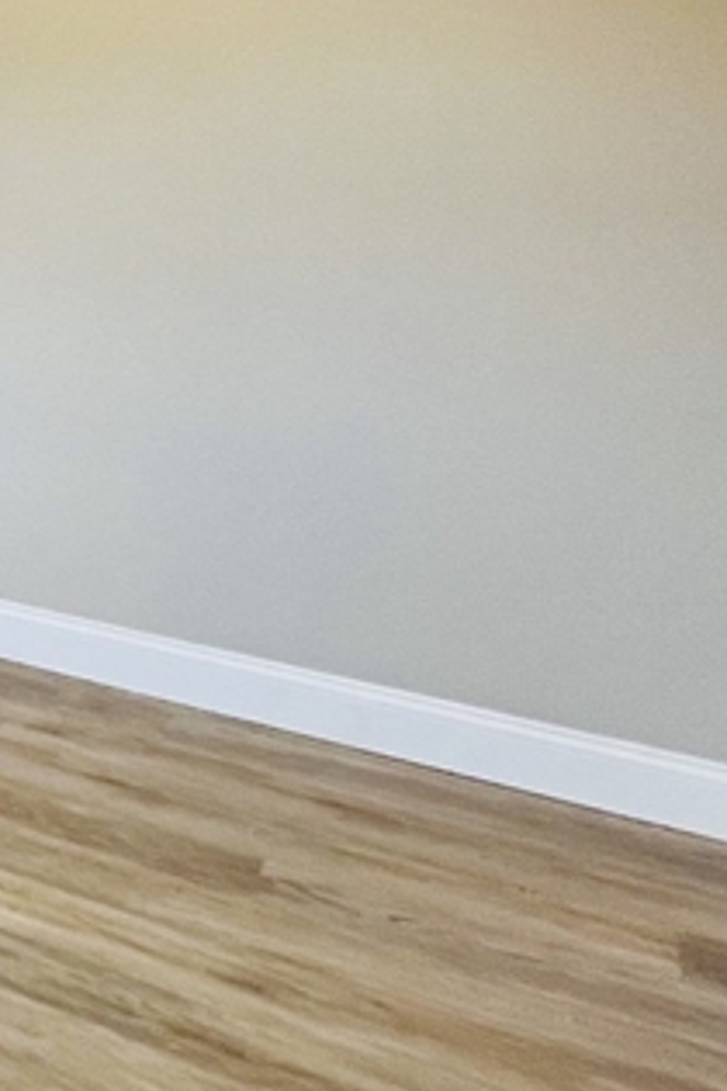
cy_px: 90
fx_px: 1333
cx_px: -741
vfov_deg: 40.8
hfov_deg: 18.7
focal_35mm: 44
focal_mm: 1.57
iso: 200
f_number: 1.8
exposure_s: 1/120
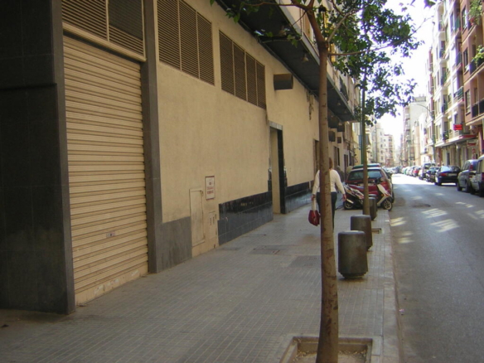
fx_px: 601
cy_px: 182
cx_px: 242
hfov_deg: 43.9
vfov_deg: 33.6
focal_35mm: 43
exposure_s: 1/242
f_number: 2.8
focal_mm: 5.6
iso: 50
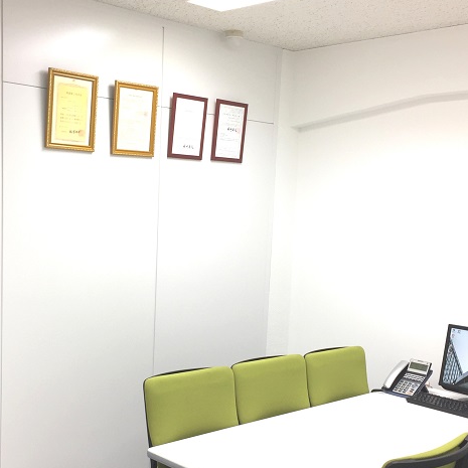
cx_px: 200
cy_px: 292
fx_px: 719
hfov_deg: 36.0
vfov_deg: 35.9
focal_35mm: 47
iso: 32
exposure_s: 1/50
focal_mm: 4.15
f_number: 2.2
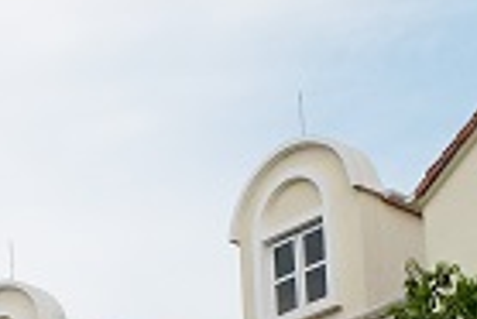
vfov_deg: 8.3
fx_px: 2056
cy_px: 681
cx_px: -226
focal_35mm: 155
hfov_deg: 12.6
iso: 400
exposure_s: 1/420
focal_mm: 18
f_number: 11
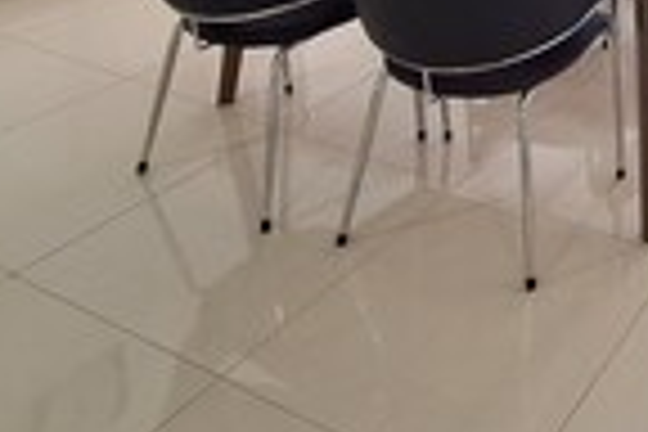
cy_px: -218
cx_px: 736
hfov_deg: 37.1
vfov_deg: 24.3
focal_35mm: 43
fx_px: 774
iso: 80
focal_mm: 1.74
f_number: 2.2
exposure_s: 1/50
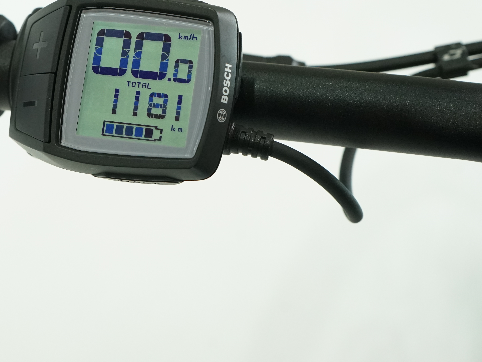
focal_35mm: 71
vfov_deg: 20.6
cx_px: 145
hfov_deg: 27.2
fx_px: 989
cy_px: 99
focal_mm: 40
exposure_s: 1/200
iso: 2500
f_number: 6.3
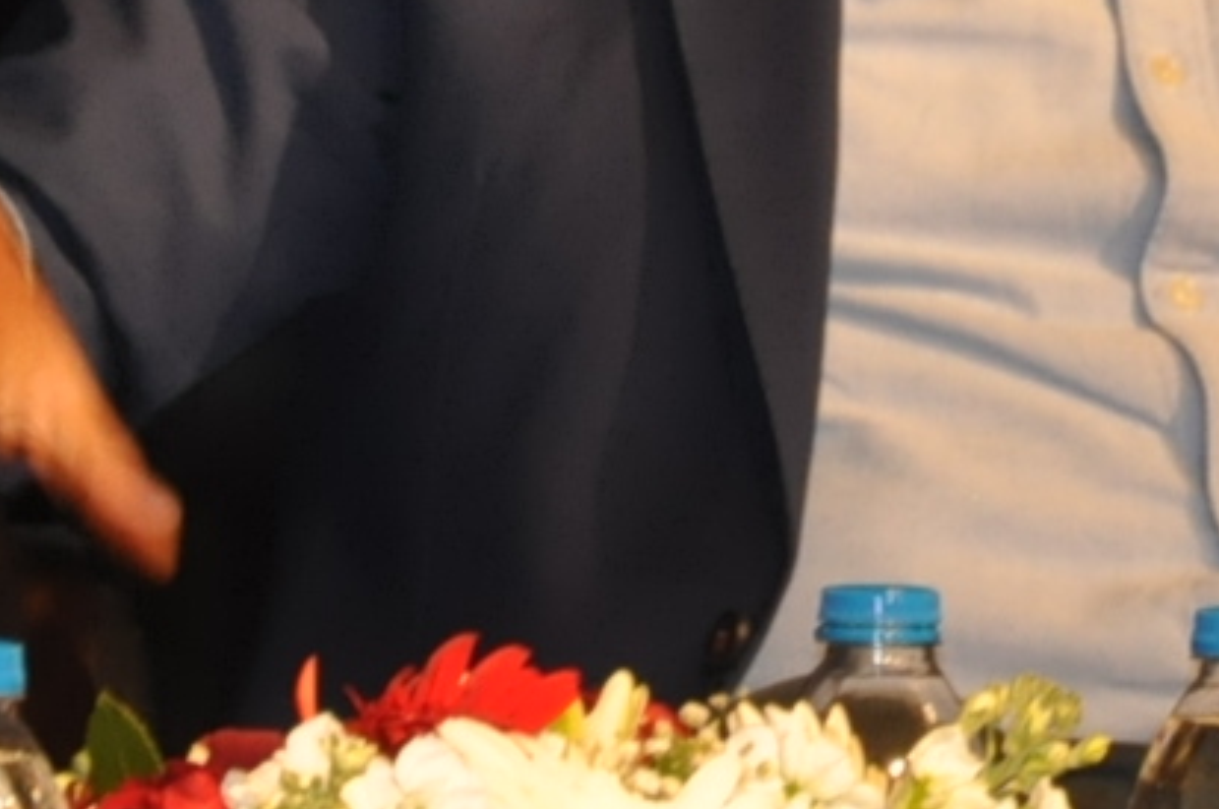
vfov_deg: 1.7
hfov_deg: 2.5
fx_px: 27675
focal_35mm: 819
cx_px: 747
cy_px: 53
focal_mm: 105
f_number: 5.6
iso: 800
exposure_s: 1/60
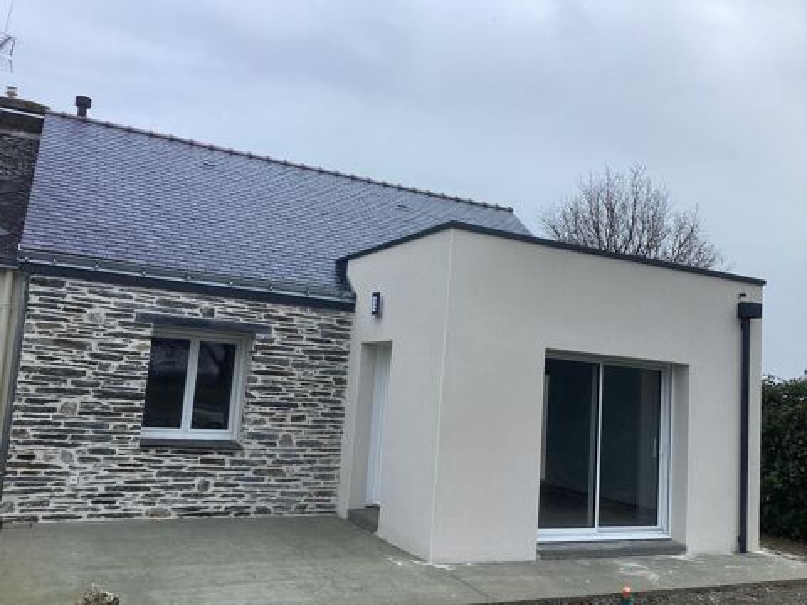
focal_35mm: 31
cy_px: 302
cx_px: 404
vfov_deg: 45.4
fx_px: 723
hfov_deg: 58.4
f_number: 2.4
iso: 25
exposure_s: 1/312
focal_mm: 3.3
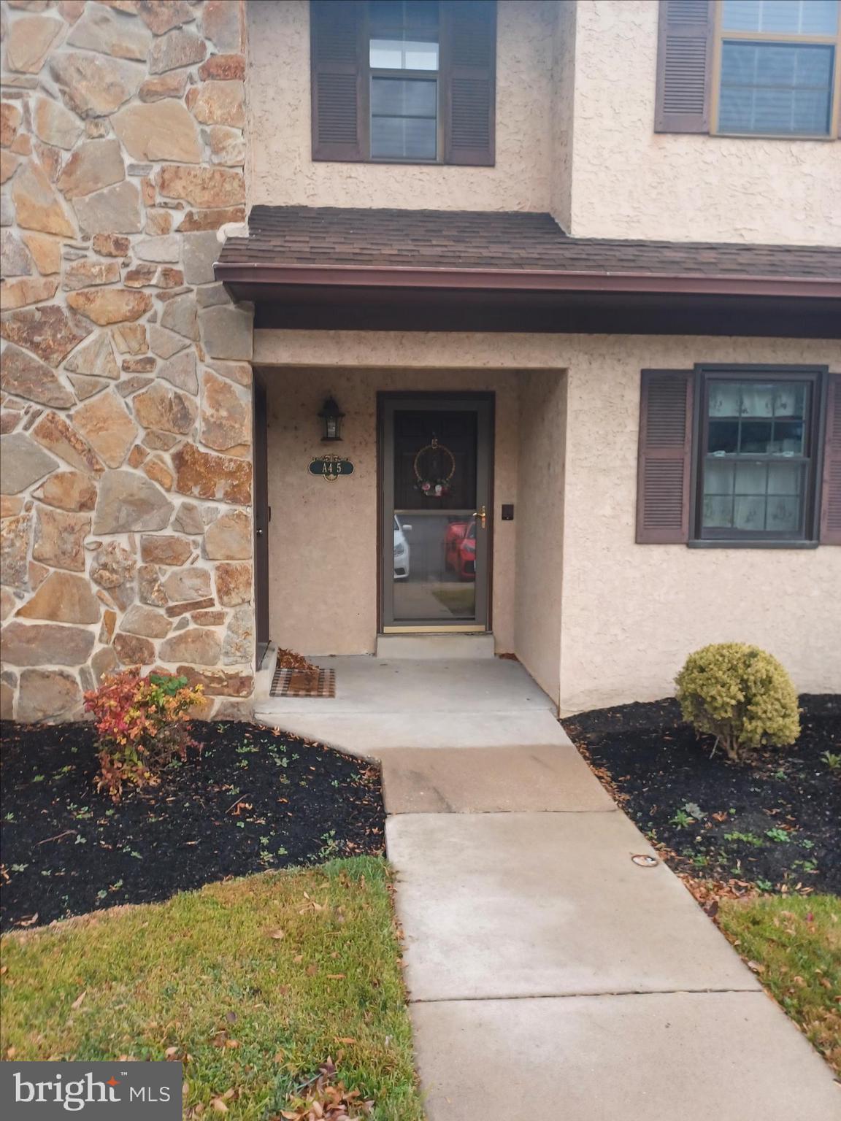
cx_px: 420
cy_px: 560
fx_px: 810
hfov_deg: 54.9
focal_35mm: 25
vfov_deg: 69.4
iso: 64
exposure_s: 1/100
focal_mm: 4.6
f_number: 1.8
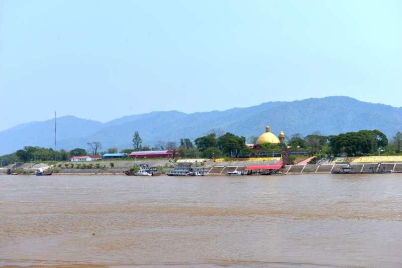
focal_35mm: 58
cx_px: 201
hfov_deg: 34.5
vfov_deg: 23.4
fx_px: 648
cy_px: 134
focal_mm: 58
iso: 100
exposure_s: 1/200
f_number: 7.1
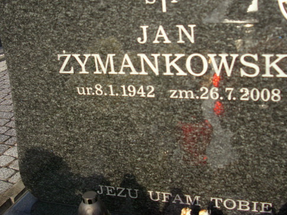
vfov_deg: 29.5
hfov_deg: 38.8
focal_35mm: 49
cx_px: 171
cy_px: 74
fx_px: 406
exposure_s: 1/569
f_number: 2.8
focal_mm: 6.2
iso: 50
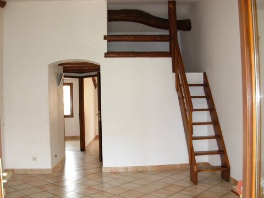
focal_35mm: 38
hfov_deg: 49.0
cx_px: 132
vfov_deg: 37.7
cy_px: 99
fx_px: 290
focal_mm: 6.3
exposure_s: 1/32.9
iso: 115
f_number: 2.9
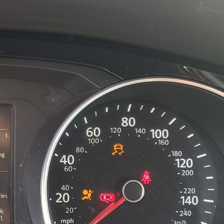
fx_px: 491
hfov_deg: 23.6
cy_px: 138
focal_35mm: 67
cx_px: -40
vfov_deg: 25.7
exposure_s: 1/120
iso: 96
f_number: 1.5
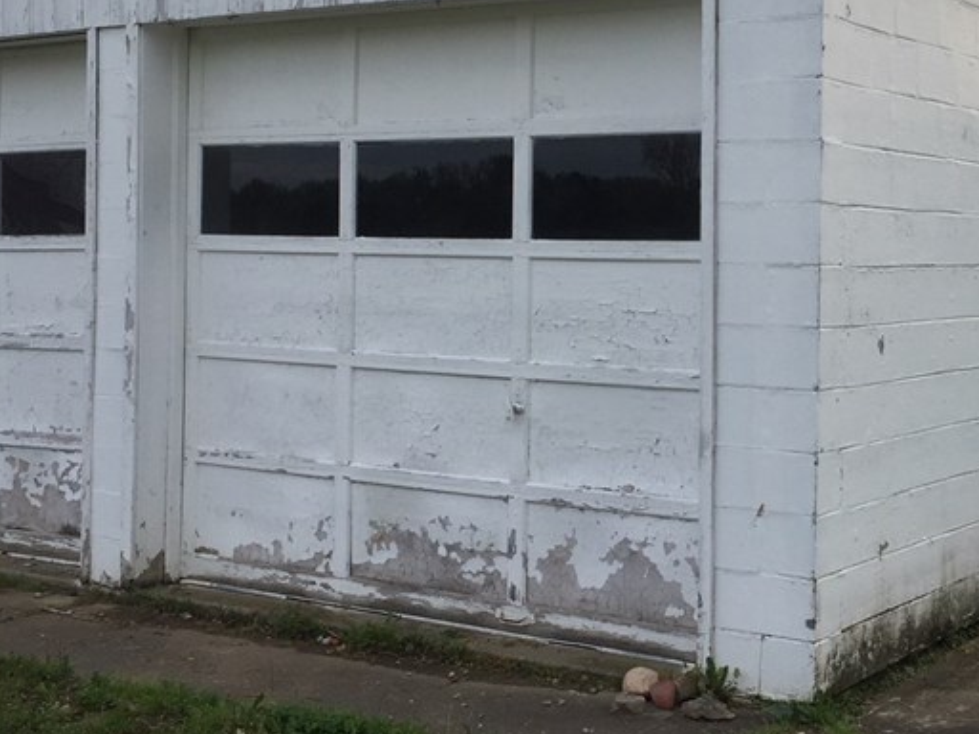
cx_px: 595
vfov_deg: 25.1
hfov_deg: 33.1
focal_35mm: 58
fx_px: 1640
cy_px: 256
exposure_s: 1/775
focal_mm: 4.15
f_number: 2.2
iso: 32
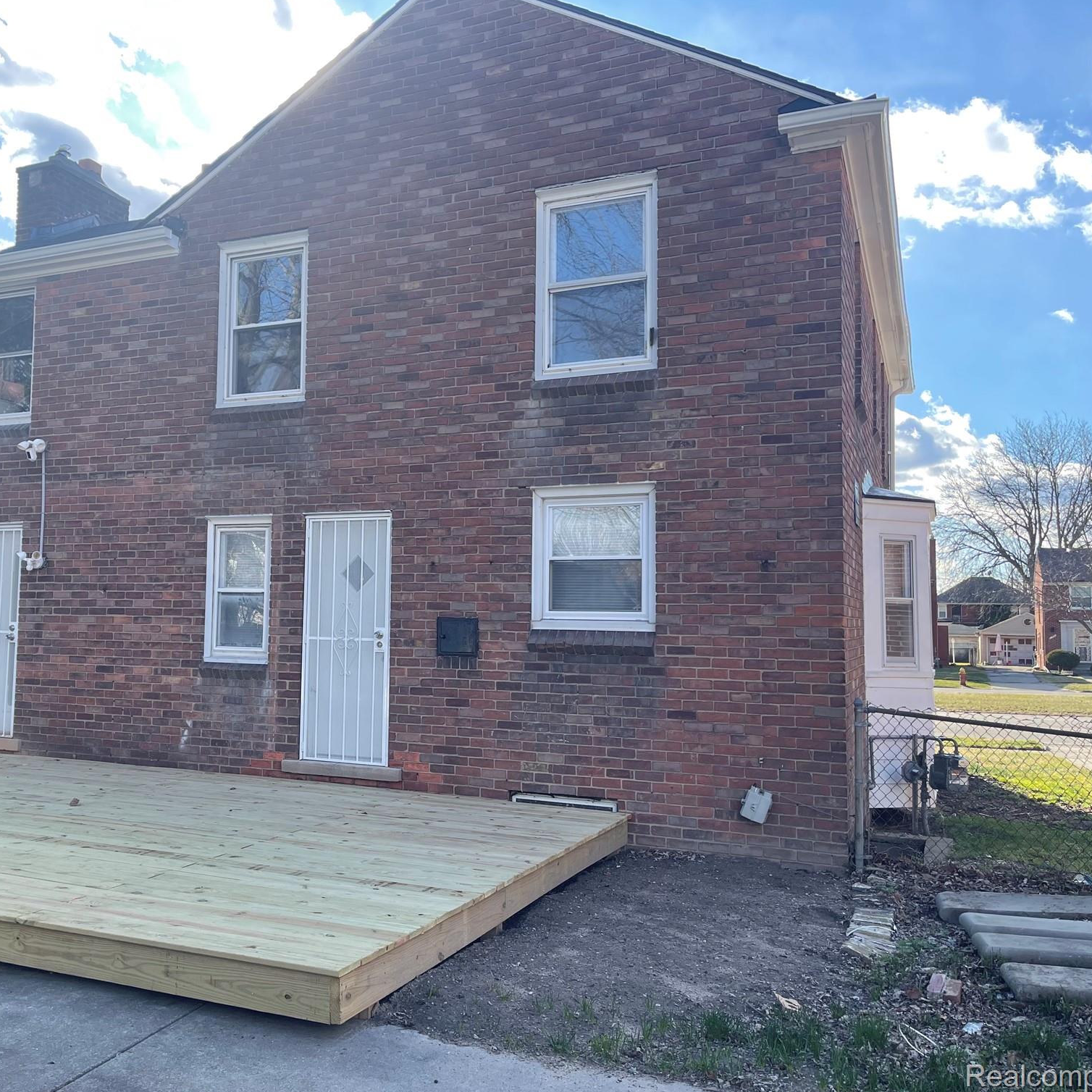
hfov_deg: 53.0
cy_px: 541
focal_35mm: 30
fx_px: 1071
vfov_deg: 54.0
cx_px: 367
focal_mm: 5.1
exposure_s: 1/786
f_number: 1.6
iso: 32
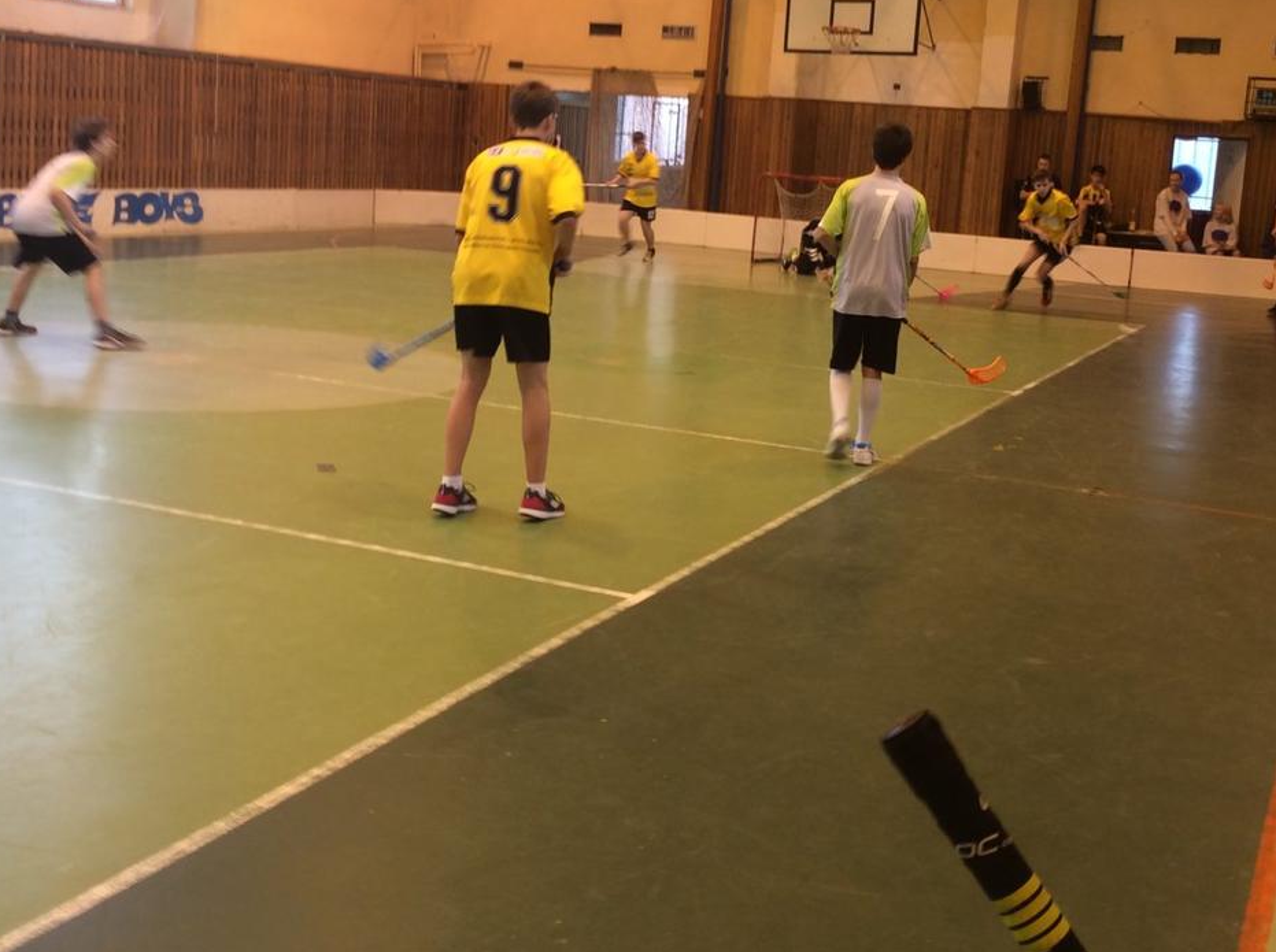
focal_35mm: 46
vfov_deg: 31.3
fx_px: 1693
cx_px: 659
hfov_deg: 41.3
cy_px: 347
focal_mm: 3.3
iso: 32
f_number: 2.4
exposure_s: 1/25
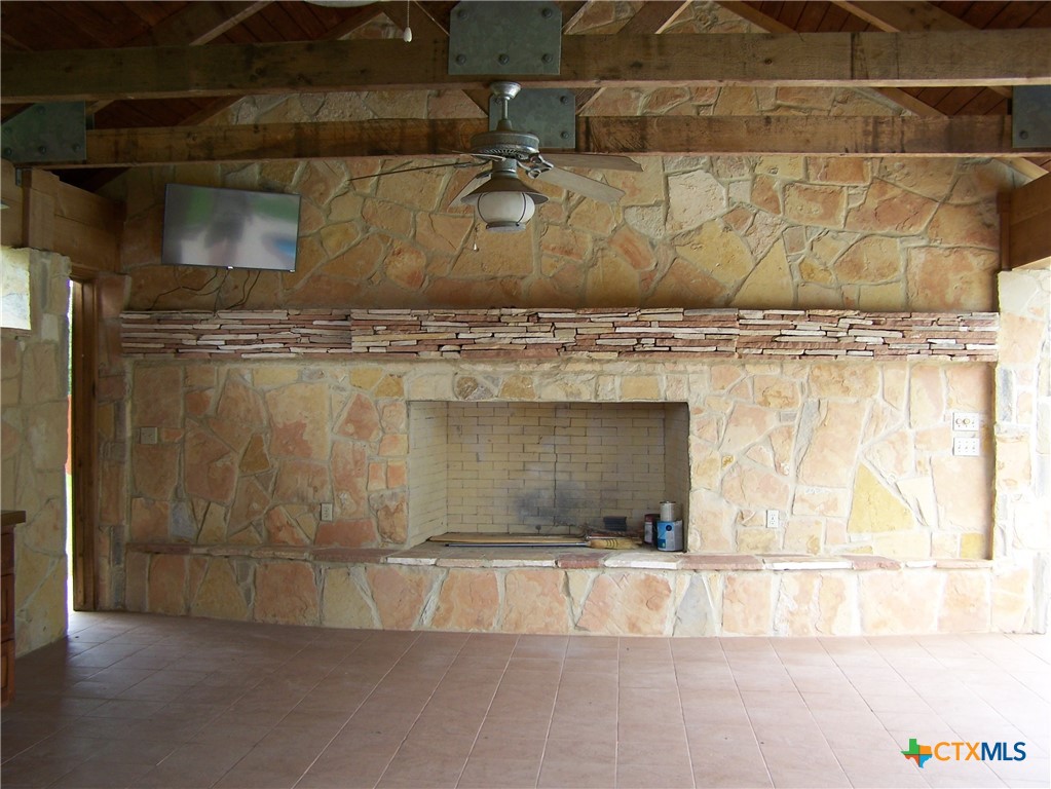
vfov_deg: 37.7
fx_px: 1154
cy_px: 394
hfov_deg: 49.0
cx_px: 526
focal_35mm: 38
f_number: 2.8
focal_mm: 6.3
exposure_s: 1/80
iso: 80
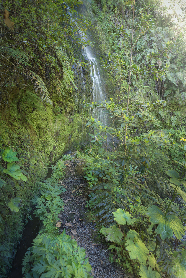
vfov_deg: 84.0
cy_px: 139
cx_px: 93
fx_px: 155
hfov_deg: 62.0
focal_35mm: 20
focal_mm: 20
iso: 100
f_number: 6.3
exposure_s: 1/10
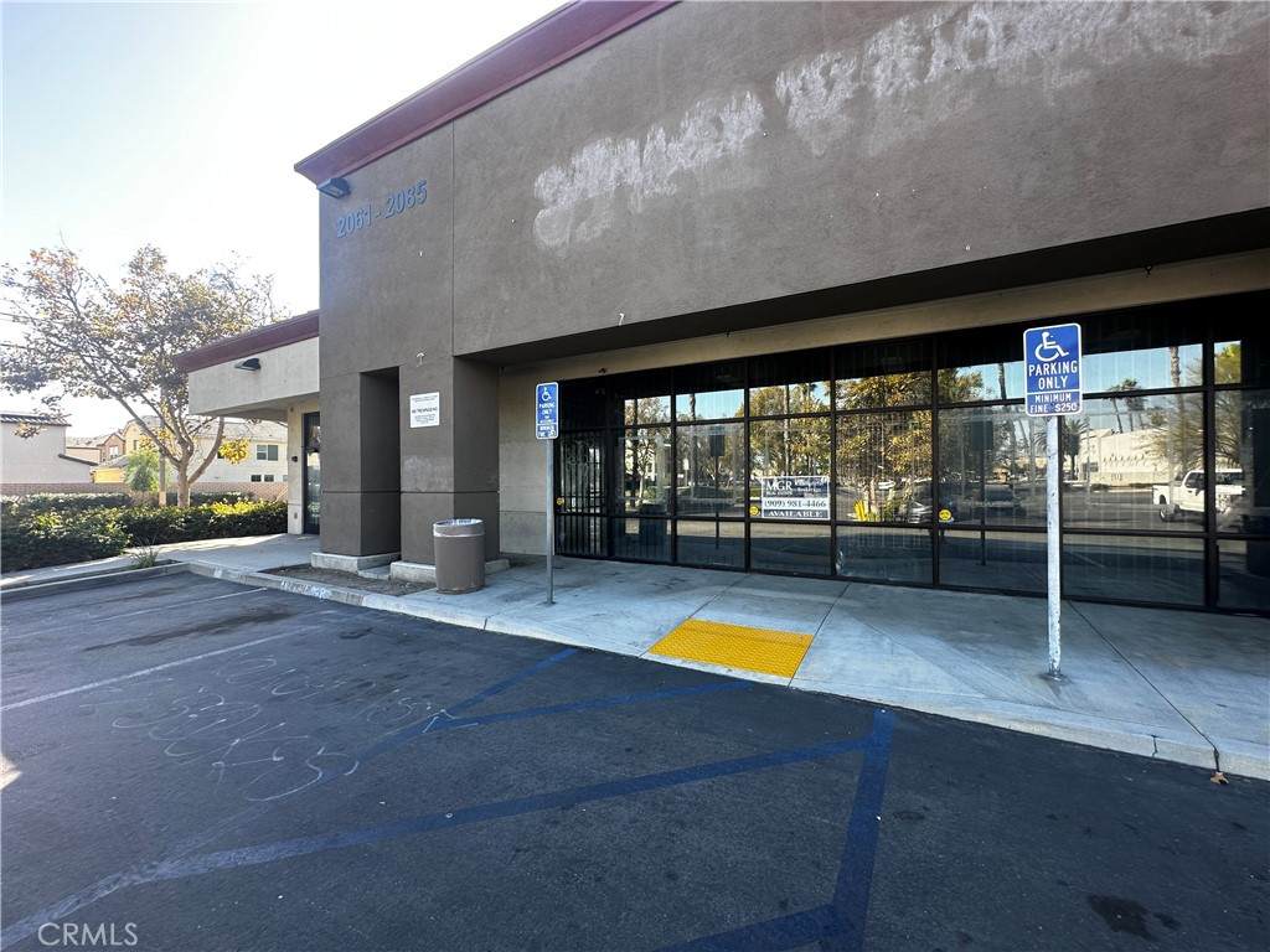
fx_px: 514
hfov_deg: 102.1
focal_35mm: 14
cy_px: 476
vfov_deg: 85.7
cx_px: 635
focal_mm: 2.22
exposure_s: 1/138
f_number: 2.2
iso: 40
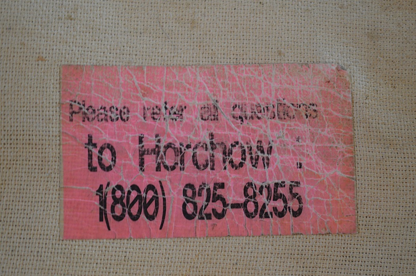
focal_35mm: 82
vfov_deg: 16.5
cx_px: 208
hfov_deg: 24.6
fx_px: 952
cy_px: 138
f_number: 5.6
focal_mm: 55
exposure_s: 1/15
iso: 450
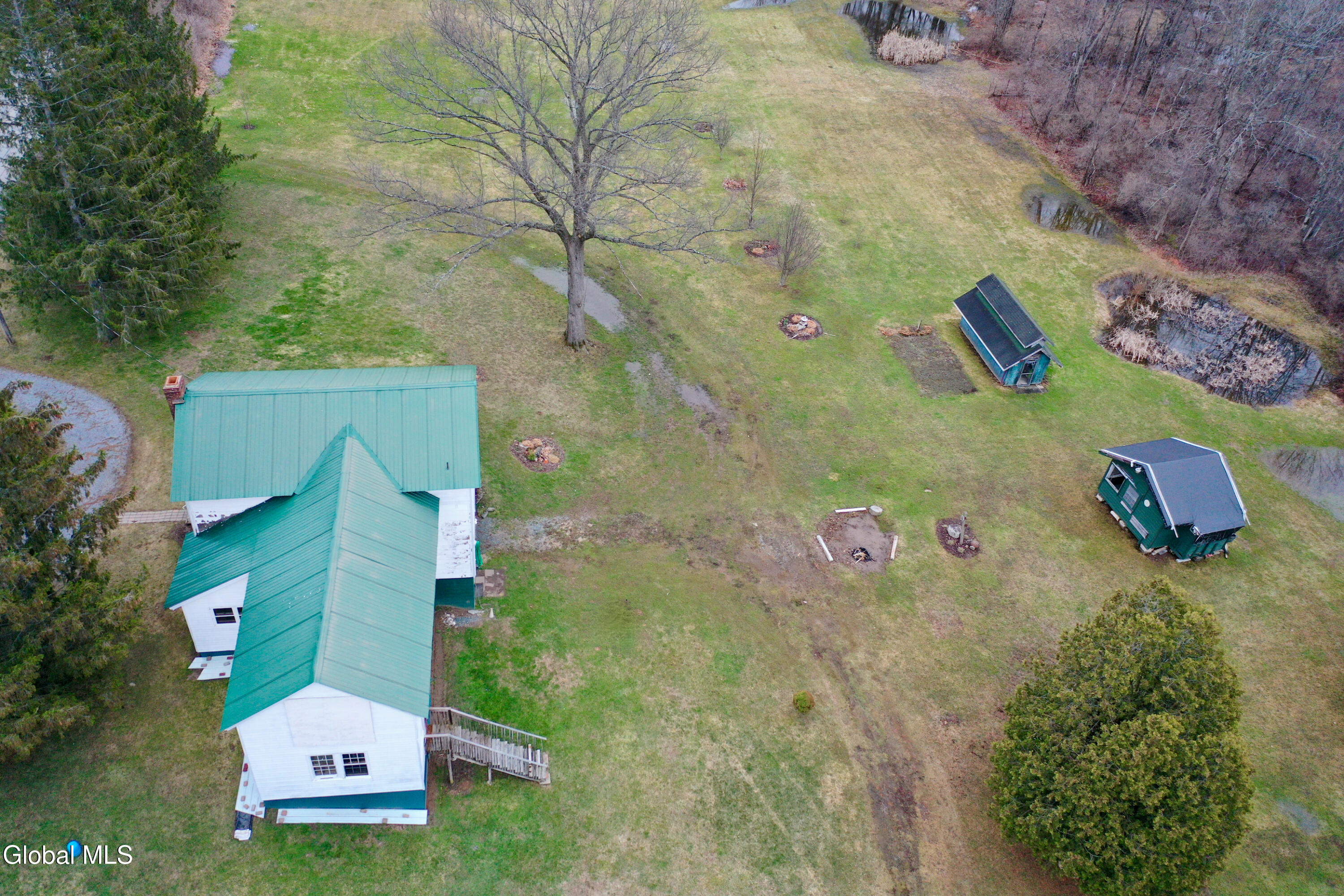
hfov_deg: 65.5
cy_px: 448
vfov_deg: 46.4
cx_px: 672
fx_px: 1045
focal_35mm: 28
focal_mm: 10.26
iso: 320
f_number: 2.8
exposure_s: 1/30
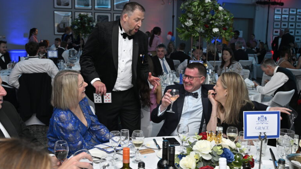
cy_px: 77
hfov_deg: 50.5
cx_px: 150
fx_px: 319
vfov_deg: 29.7
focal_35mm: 40
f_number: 5.6
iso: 1000
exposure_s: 1/60
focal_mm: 38
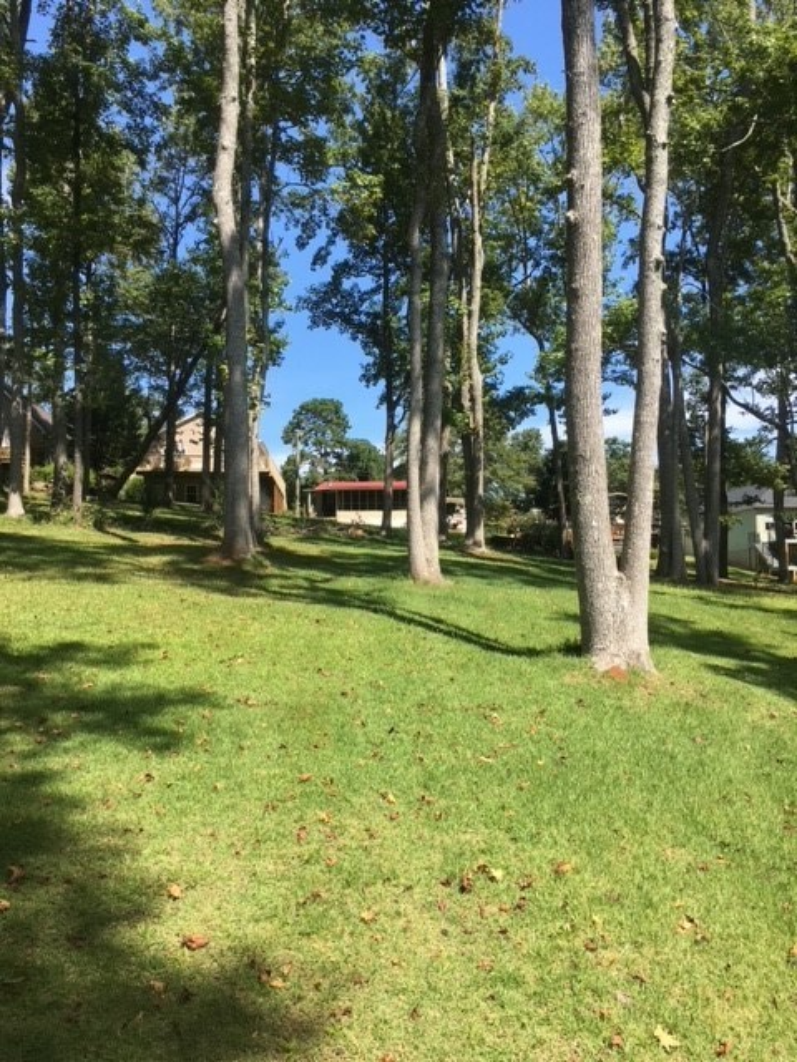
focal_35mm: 29
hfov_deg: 48.2
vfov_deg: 61.7
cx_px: 398
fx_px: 890
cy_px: 531
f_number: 2.2
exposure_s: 1/818
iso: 25
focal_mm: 4.15
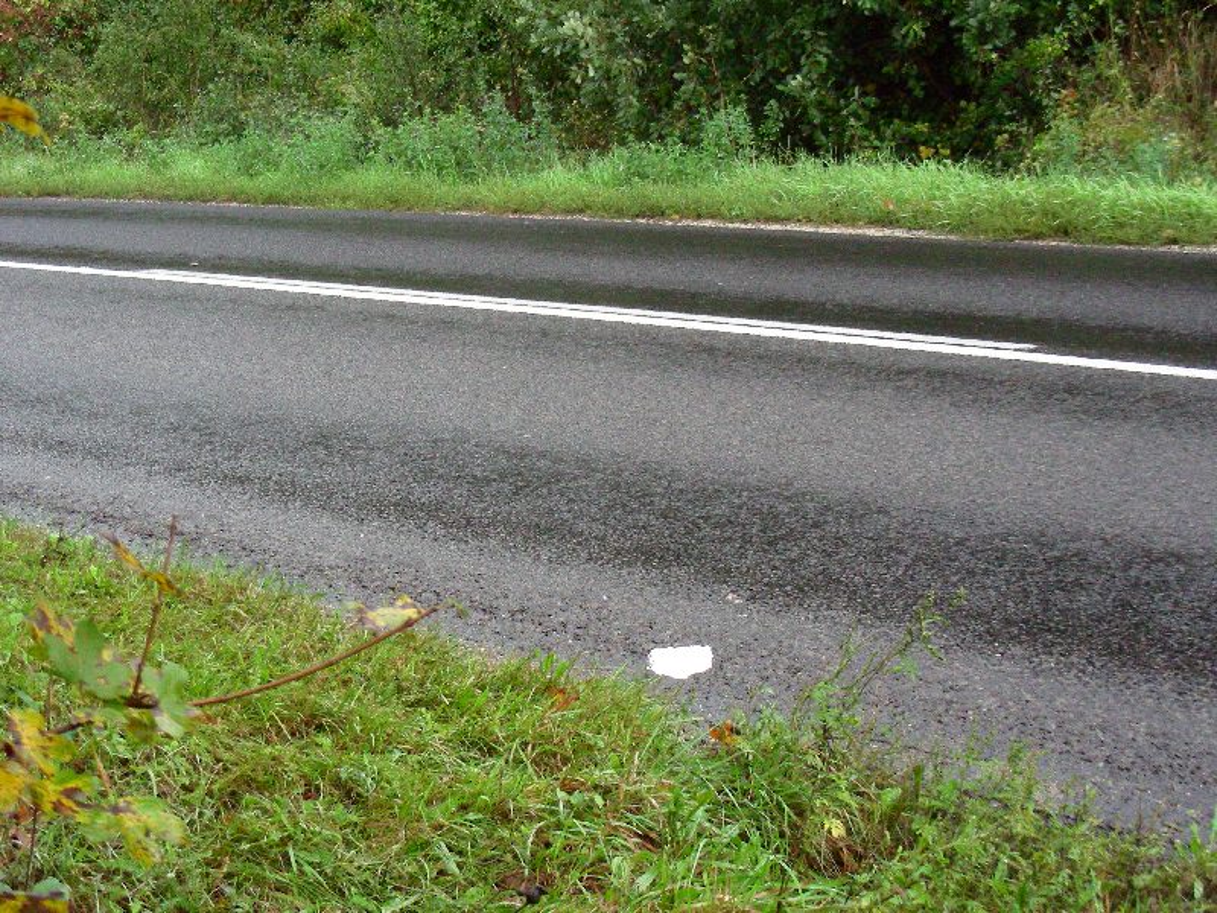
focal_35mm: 70
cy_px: 456
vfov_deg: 21.0
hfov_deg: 27.8
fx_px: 2461
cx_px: 608
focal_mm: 11.7
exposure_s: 1/395
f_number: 4
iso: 400
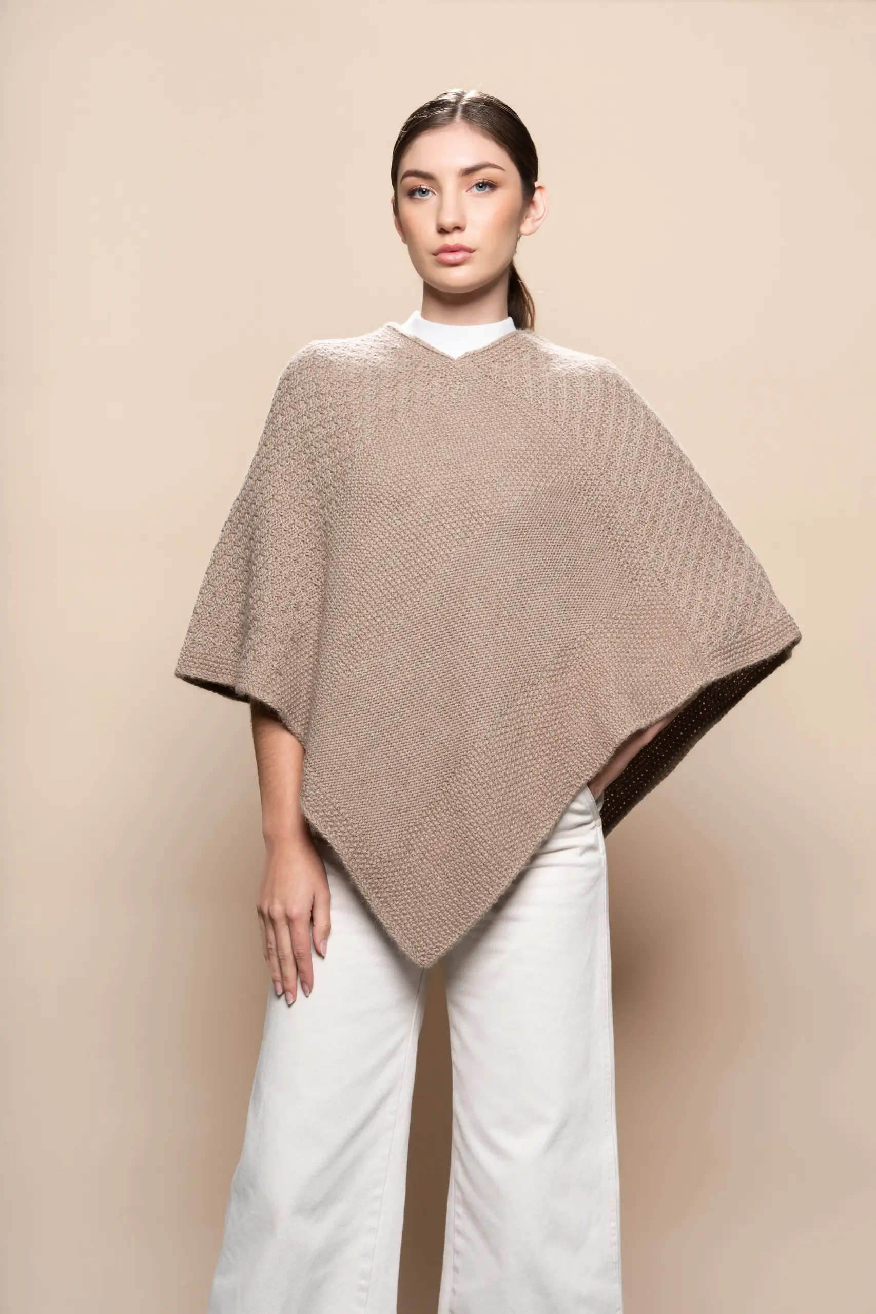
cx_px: 438
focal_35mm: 70
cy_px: 657
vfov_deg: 28.8
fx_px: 2554
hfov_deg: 19.5
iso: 125
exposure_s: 1/250
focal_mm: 70
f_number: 5.6
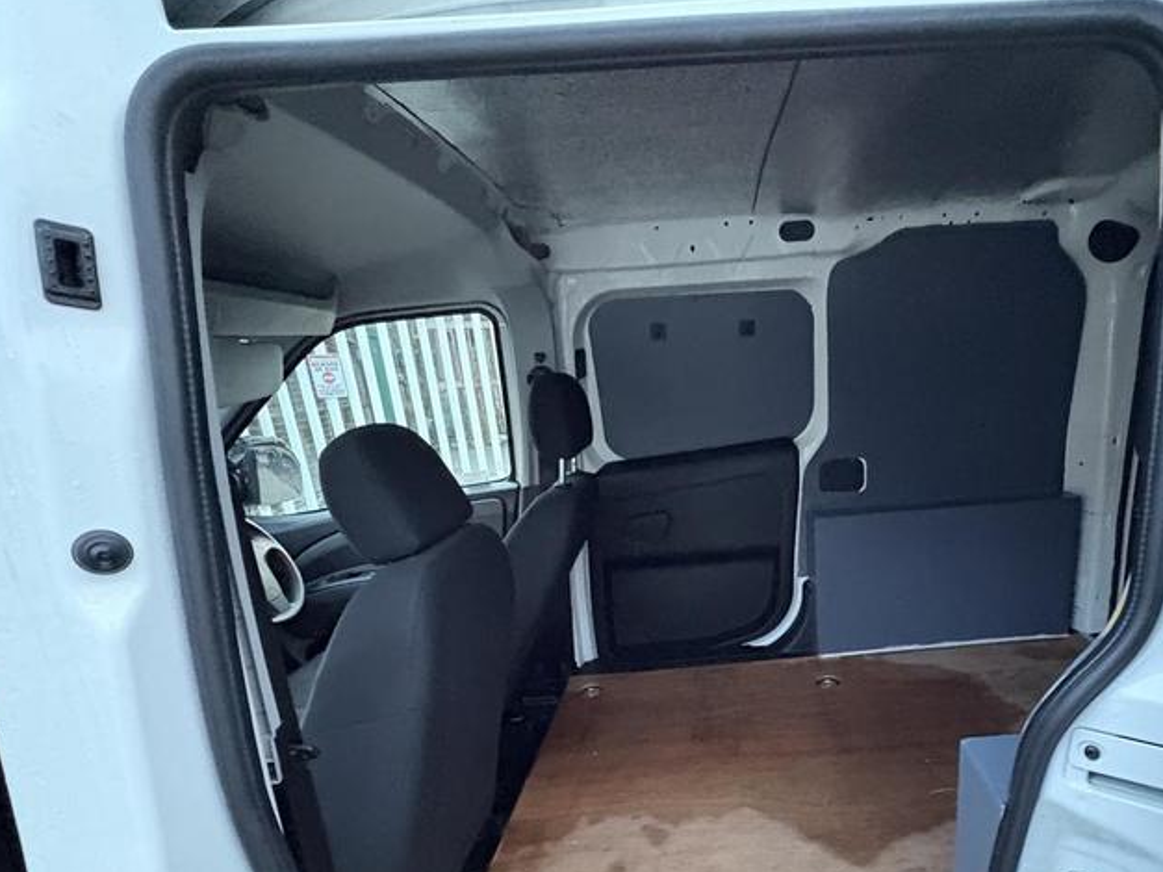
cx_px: 748
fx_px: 672
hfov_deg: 79.8
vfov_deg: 63.8
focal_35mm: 20
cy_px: 599
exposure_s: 1/30
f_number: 2.2
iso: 1600
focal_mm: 2.22
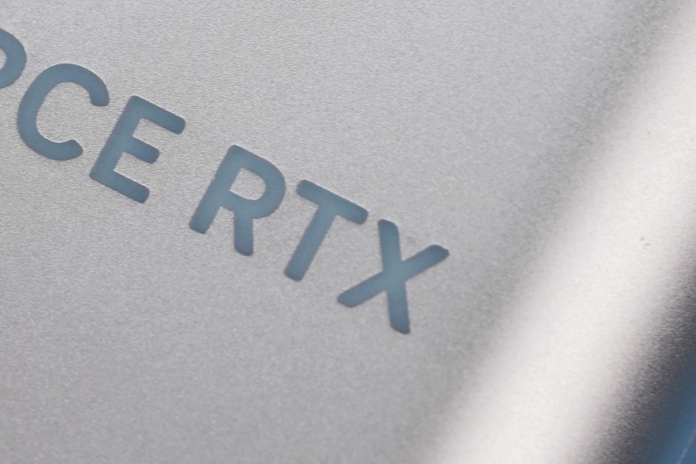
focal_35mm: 229
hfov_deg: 8.9
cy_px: 95
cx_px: 24
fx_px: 4428
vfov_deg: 6.0
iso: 800
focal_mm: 90
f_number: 5.6
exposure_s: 1/100
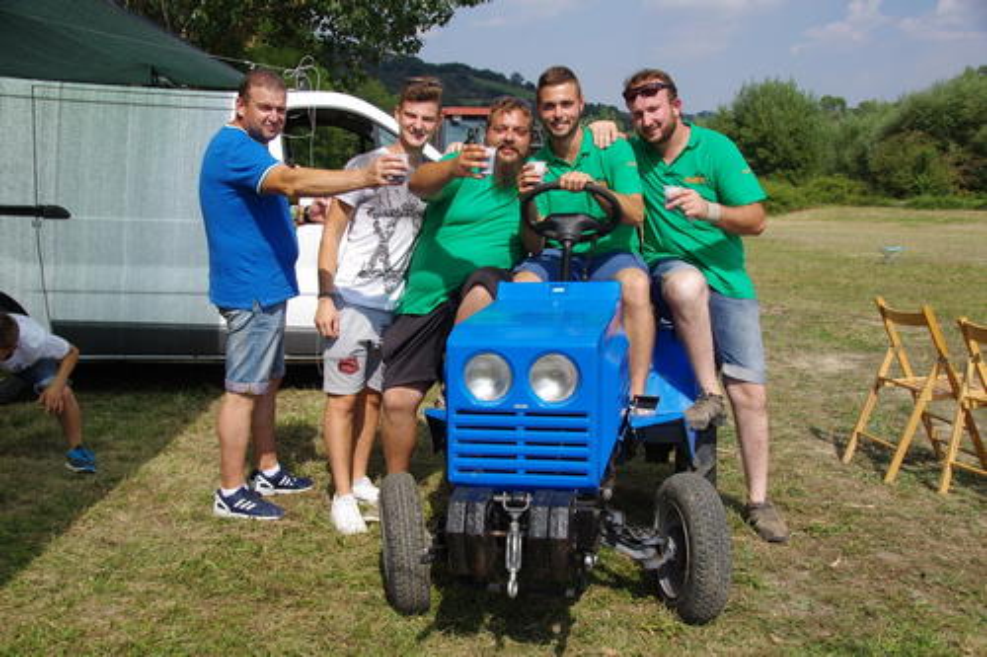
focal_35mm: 39
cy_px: 328
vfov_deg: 34.2
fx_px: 1069
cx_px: 494
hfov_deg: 49.6
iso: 125
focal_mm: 26
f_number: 8
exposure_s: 1/250
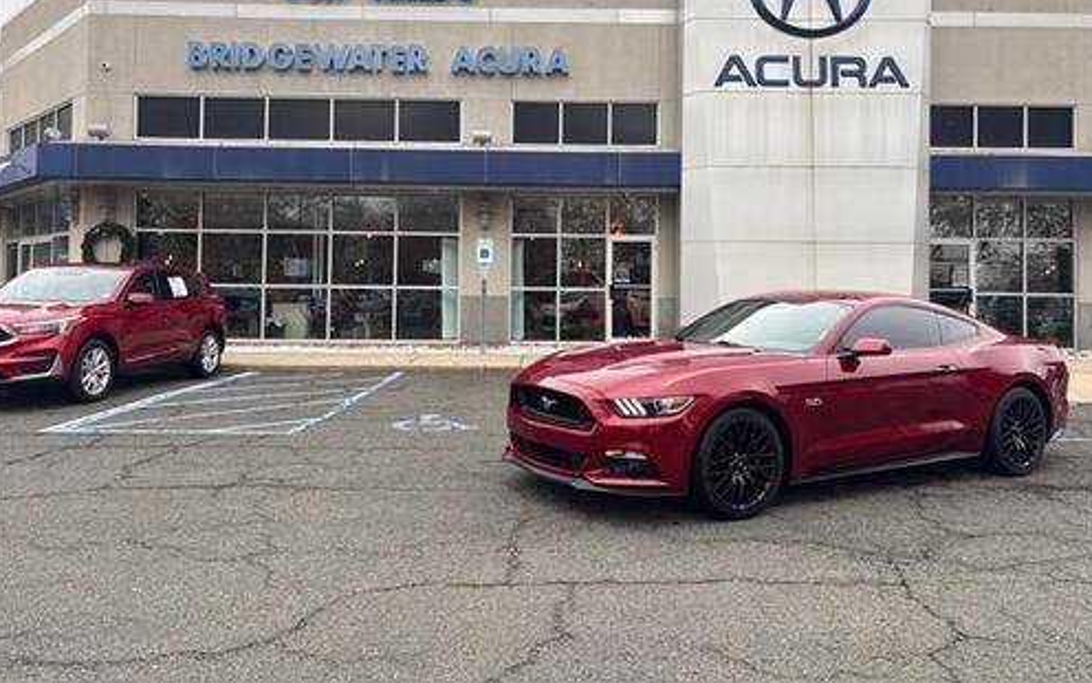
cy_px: 269
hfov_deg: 66.5
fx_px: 833
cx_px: 546
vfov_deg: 44.3
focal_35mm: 28
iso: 64
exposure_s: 1/654
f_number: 1.6
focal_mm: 5.96
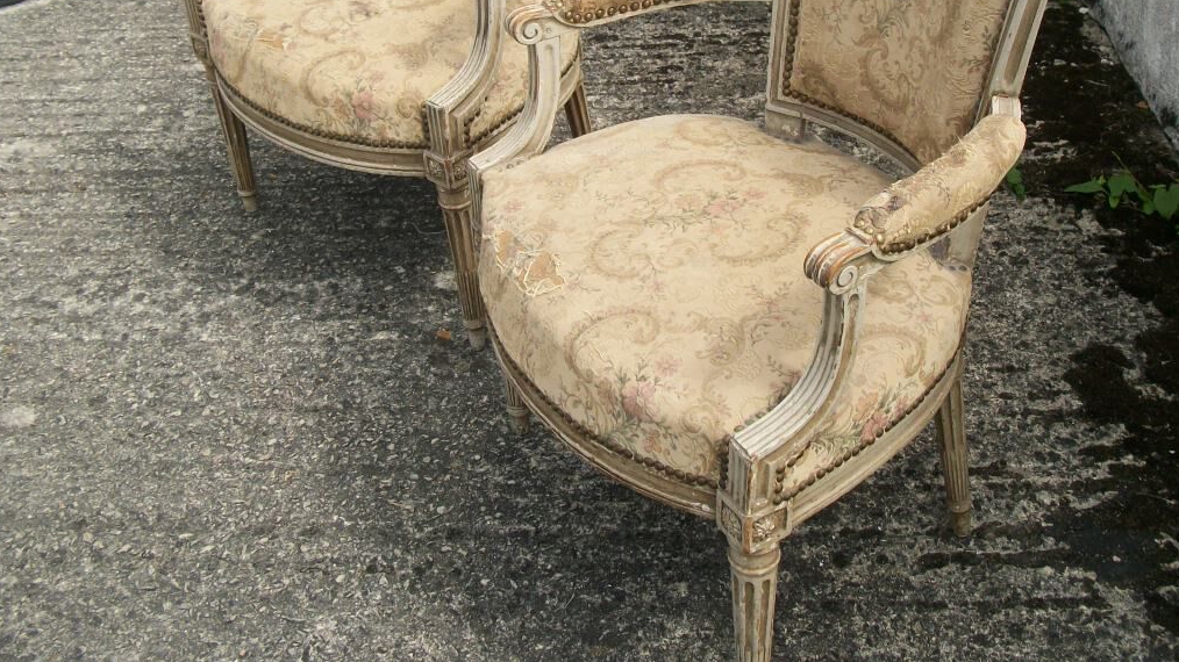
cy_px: 136
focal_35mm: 44
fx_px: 1375
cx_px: 655
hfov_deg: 46.3
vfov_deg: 26.6
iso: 80
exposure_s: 1/125
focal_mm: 5.7
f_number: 8.8
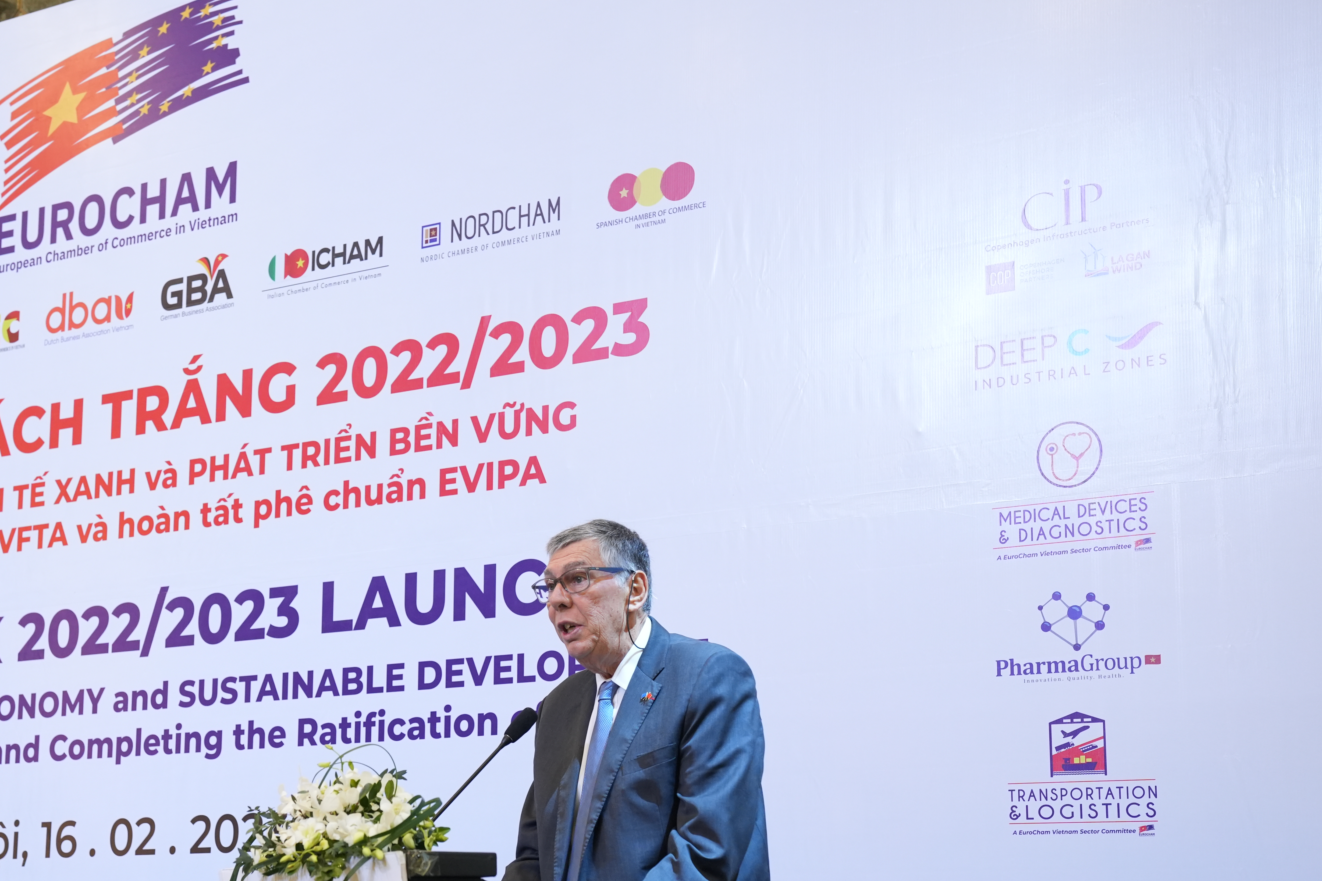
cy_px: 584
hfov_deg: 29.9
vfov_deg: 20.2
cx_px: 477
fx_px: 2460
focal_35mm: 67
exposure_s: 1/100
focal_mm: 47
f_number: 4
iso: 2000
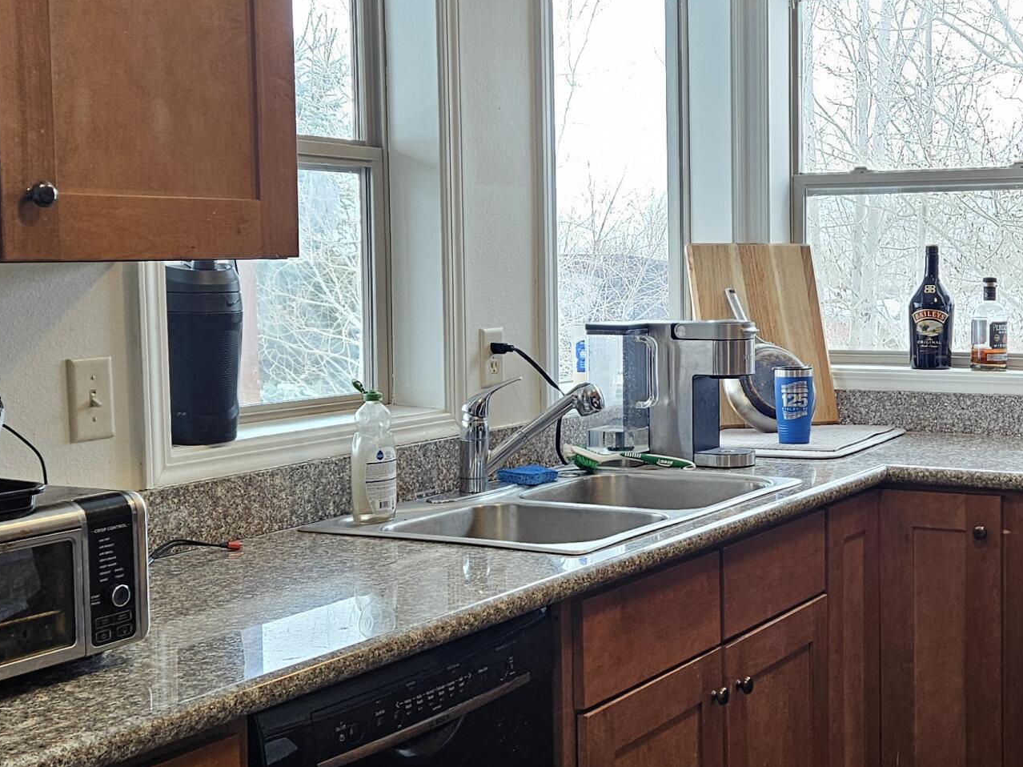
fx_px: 1596
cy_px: 371
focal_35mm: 54
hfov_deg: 34.7
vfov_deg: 27.0
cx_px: 779
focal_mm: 5.4
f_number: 1.8
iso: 100
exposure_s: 1/120
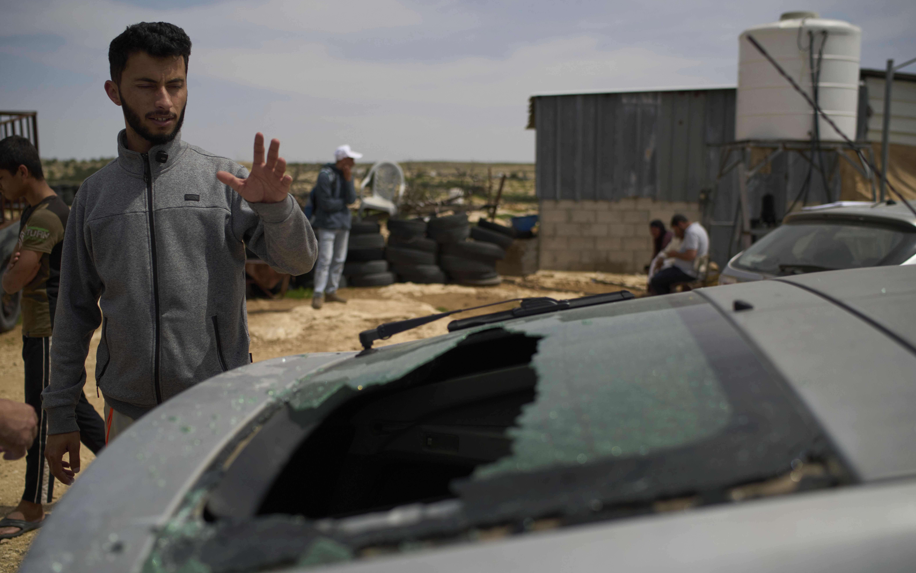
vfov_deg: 34.4
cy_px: 290
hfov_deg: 52.7
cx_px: 459
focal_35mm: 37
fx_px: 924
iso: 500
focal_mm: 35
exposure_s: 1/32000
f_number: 2.2
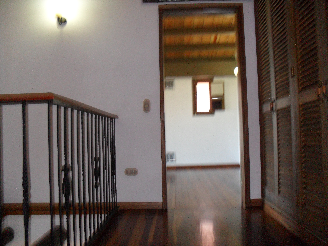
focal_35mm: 35
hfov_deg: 52.6
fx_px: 332
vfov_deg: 40.7
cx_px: 164
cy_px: 123
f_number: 3
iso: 200
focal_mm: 6.3
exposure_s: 1/45
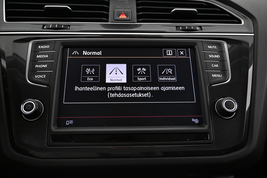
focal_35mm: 30
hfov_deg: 61.9
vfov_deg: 43.6
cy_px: 89
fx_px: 222
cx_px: 134
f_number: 3.8
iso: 1600
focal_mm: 20
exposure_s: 1/25
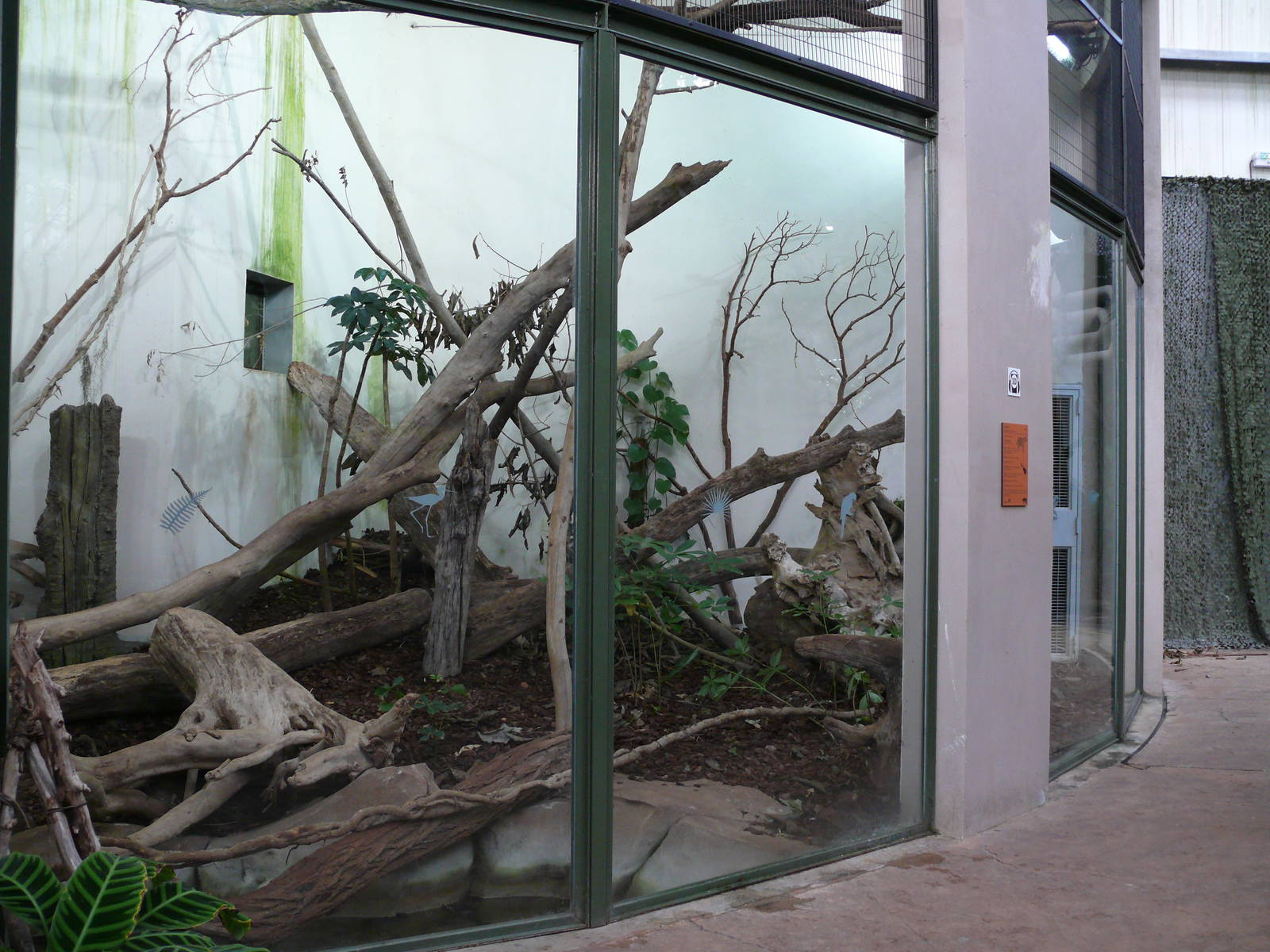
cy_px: 476
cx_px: 635
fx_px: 1357
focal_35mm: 37
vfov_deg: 38.7
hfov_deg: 50.1
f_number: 2.8
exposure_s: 1/30
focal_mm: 7.7
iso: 200
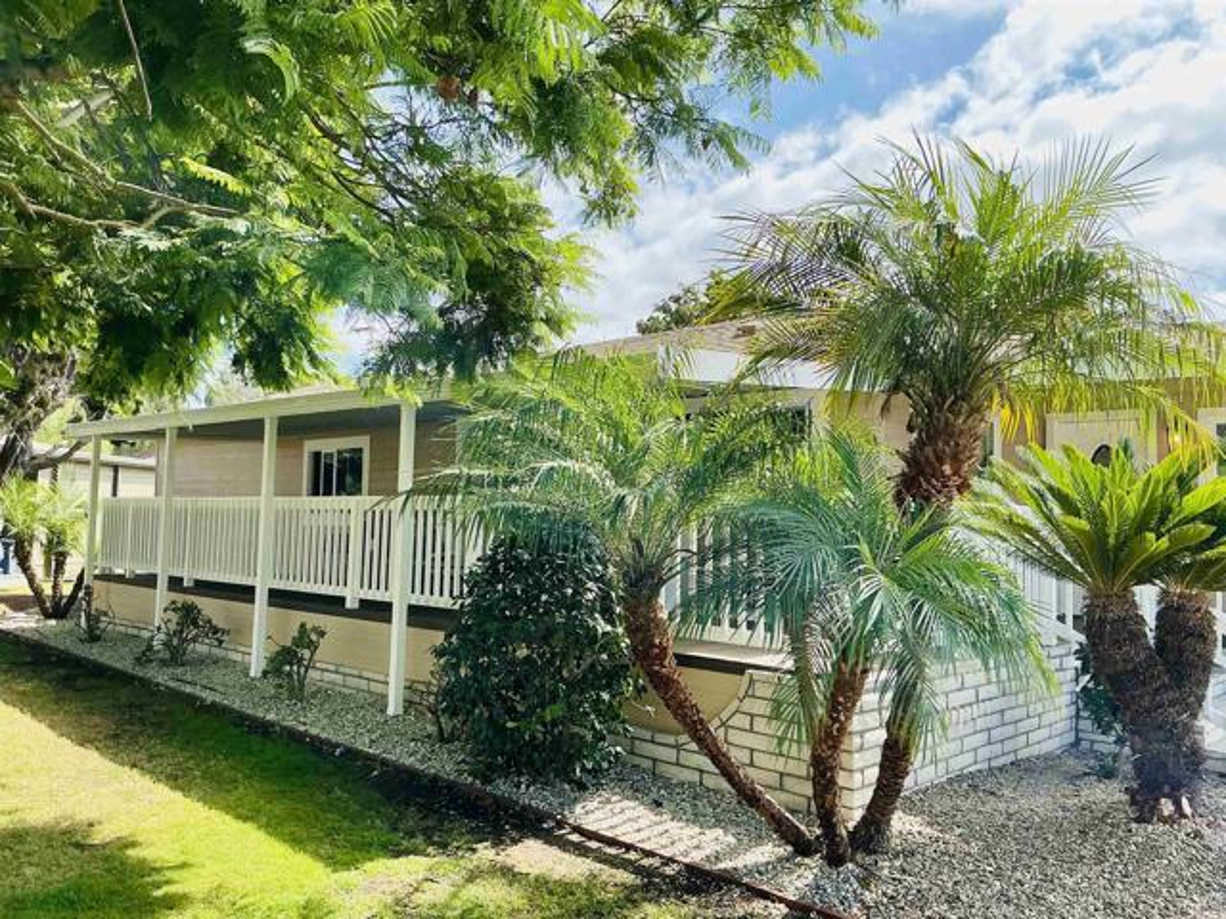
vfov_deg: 49.7
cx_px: 613
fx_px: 992
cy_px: 460
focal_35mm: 28
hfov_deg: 63.4
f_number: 1.8
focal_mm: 3
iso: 25
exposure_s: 1/759
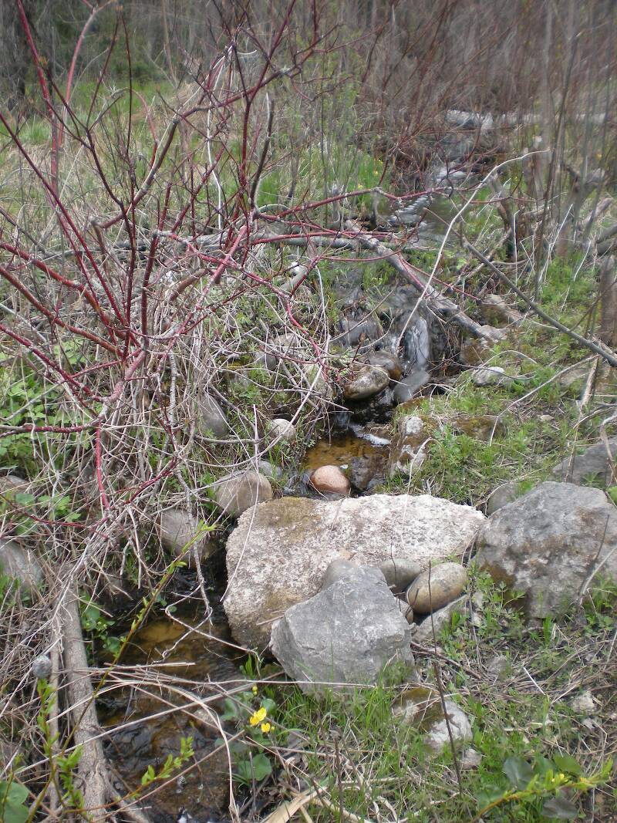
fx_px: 903
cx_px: 308
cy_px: 412
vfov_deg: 49.0
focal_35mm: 38
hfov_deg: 37.7
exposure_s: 1/86
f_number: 3.1
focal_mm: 6.3
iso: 64
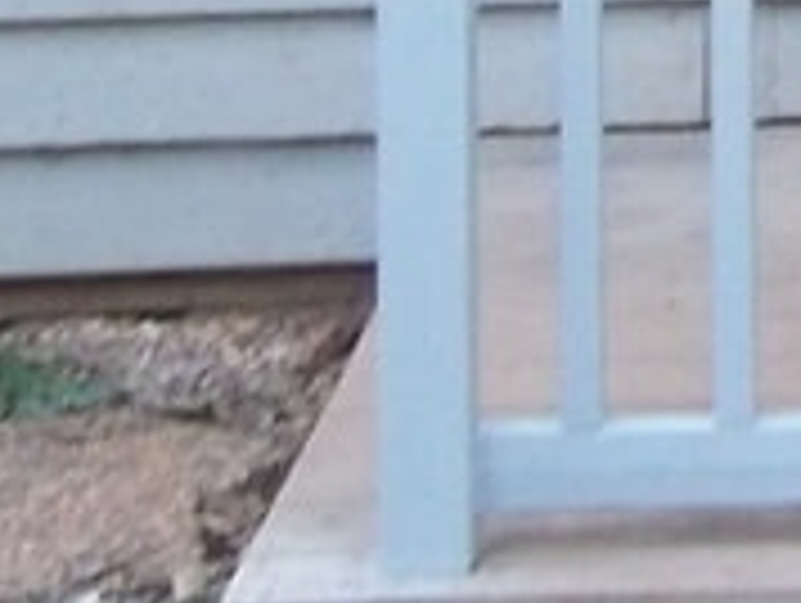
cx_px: 2198
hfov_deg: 7.5
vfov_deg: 5.8
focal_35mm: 239
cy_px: -1269
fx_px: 5538
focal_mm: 5.7
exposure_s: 1/40
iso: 160
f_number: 2.9
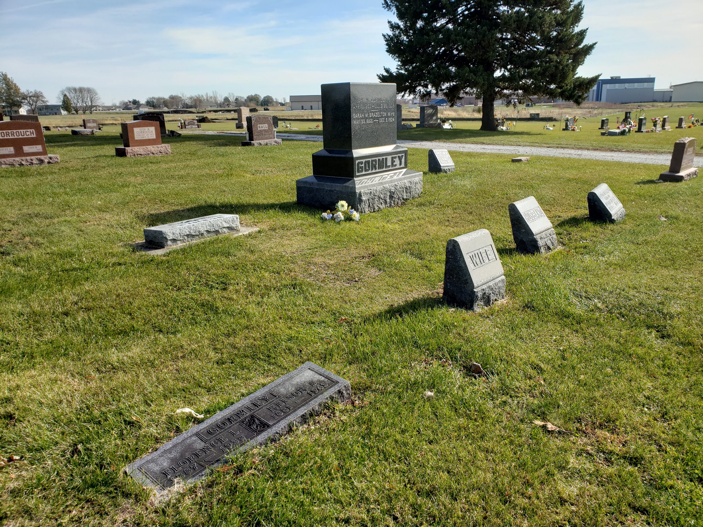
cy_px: 264
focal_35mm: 26
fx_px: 528
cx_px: 352
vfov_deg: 53.1
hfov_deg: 67.3
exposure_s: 1/1208
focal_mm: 4.3
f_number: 2.4
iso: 50
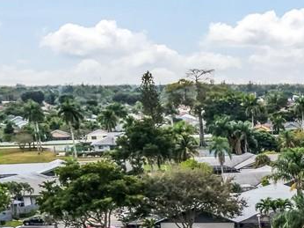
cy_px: 338
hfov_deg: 15.0
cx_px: 579
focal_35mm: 111
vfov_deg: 12.7
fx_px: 974
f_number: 1.8
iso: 150
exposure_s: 1/180
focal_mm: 8.67
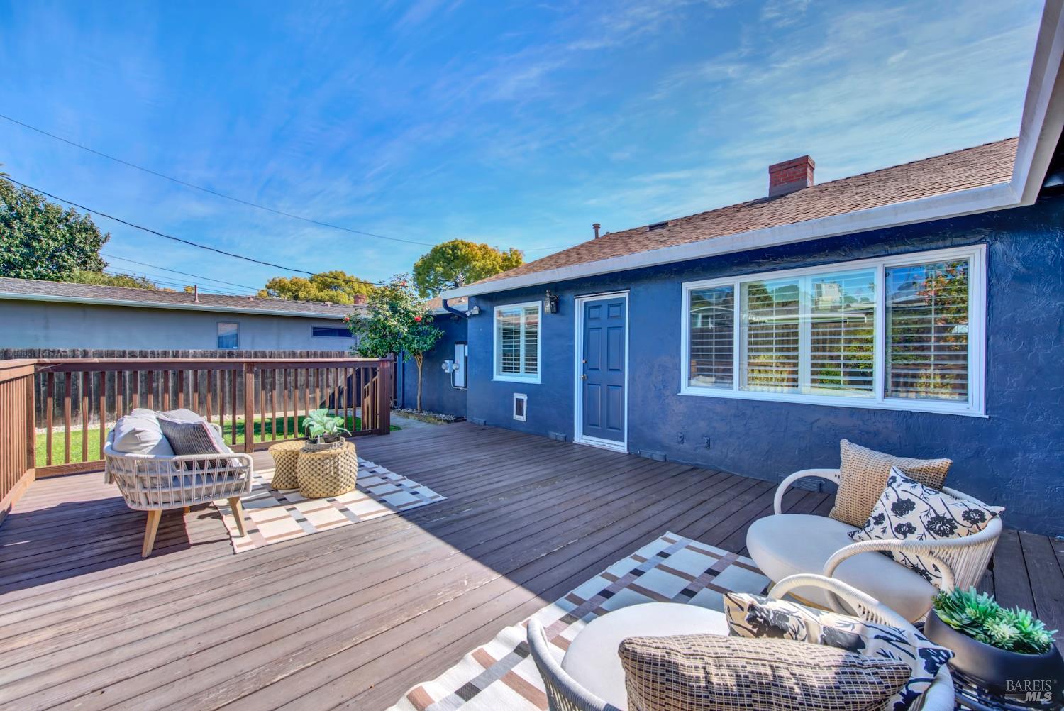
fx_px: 414
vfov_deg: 81.3
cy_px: 356
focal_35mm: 14
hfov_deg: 104.2
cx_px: 532
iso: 100
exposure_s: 1/40
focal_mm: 14
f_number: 14
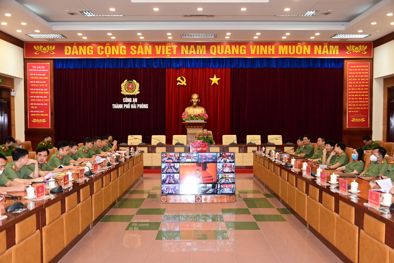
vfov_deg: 36.9
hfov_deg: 53.1
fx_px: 394
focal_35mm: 36
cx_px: 197
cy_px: 132
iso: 2500
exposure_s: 1/200
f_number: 4.5
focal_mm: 24
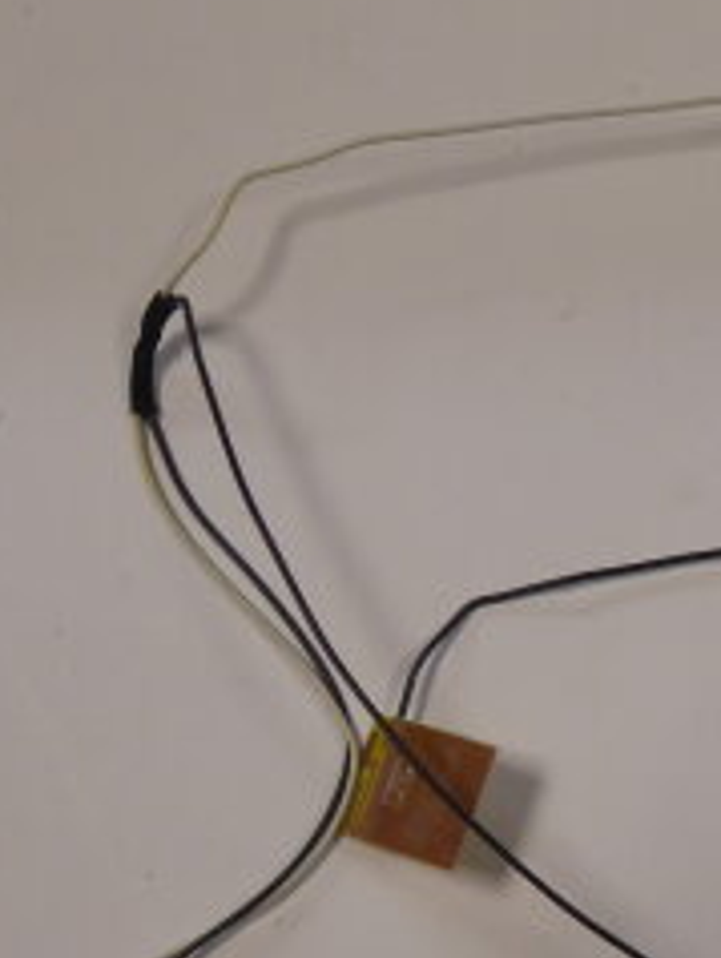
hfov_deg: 22.2
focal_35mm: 63
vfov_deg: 29.9
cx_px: 769
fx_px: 1746
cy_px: 777
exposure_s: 1/60
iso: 160
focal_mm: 4.3
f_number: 3.3
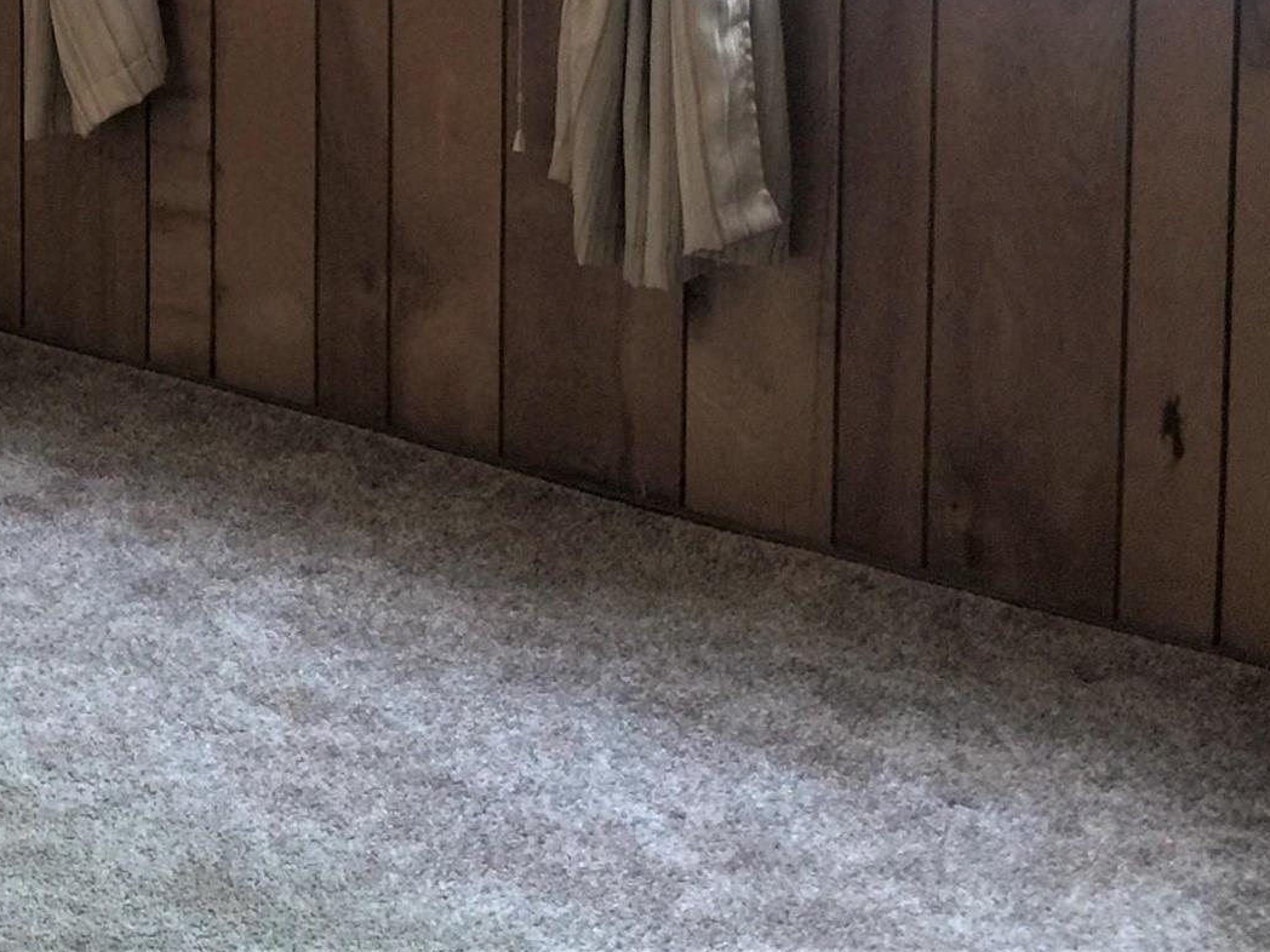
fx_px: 3119
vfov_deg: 16.0
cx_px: -481
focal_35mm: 85
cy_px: -438
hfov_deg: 20.5
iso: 40
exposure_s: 1/15
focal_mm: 4.15
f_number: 2.2
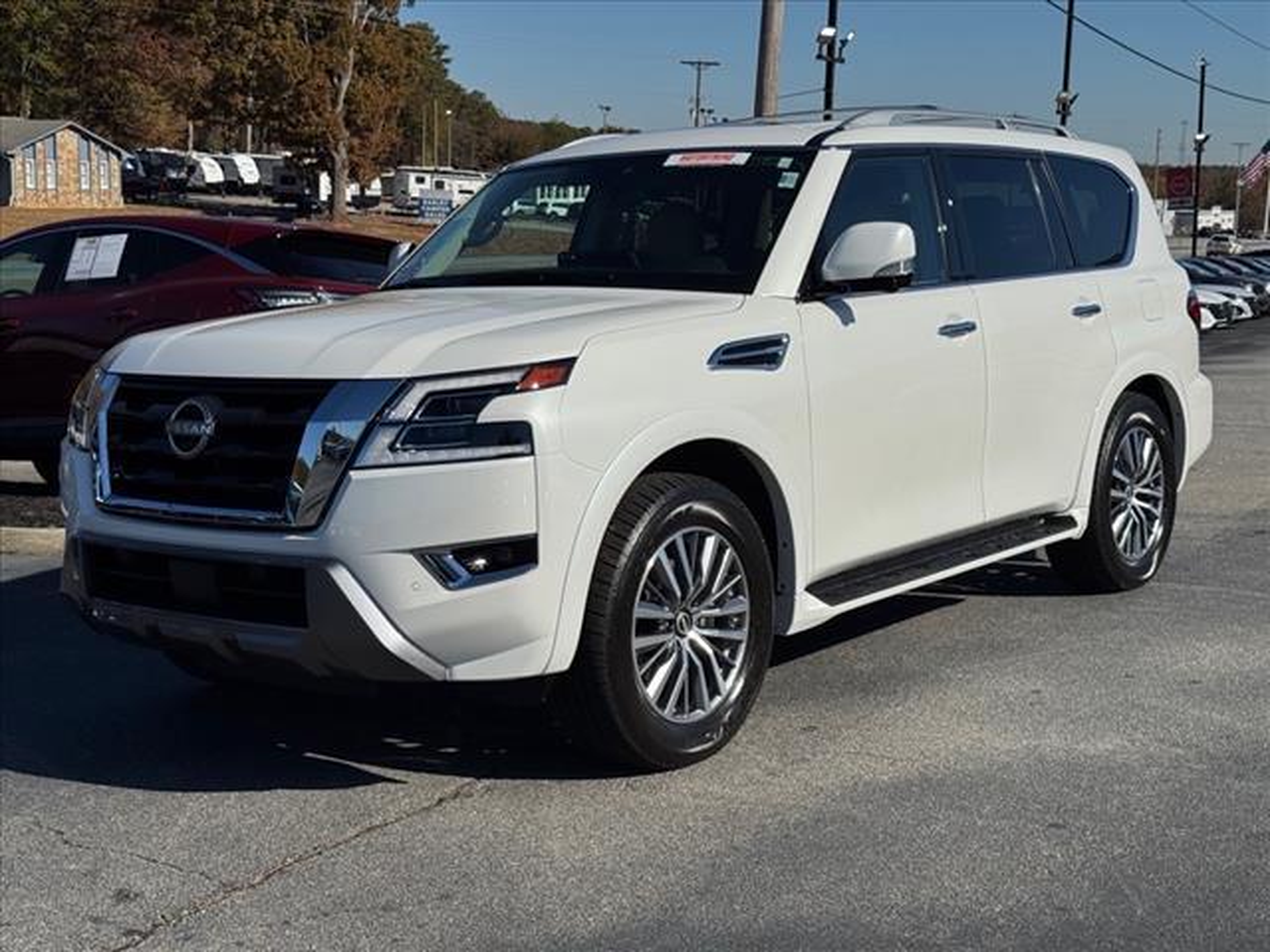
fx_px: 1761
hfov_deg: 39.7
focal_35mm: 48
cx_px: 635
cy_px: 476
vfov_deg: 30.3
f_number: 1.78
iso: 64
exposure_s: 1/12500
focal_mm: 6.76
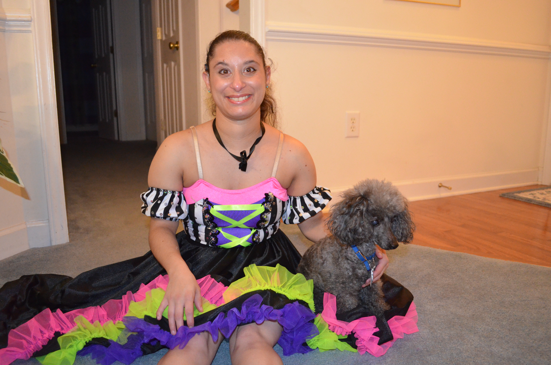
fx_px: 458
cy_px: 182
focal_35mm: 30
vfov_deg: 43.4
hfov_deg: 62.0
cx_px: 276
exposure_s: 1/60
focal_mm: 20
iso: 3200
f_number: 3.8
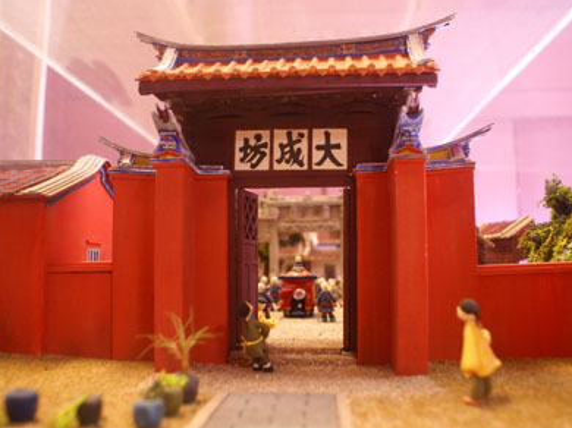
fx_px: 495
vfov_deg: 46.7
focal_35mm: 30
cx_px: 295
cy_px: 216
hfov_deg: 60.0
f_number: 3.5
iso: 400
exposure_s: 1/13
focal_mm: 18
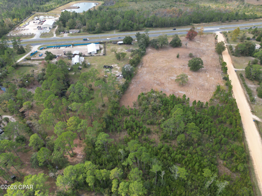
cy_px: 98
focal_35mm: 24
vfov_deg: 56.8
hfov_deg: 71.6
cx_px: 131
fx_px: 182
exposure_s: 1/800
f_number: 1.7
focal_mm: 6.72
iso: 110
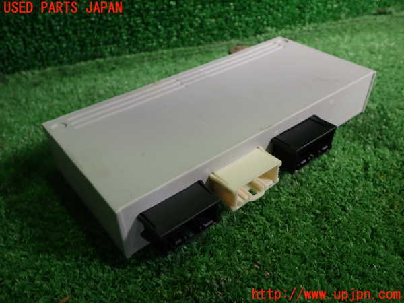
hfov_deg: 60.0
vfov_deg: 46.8
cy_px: 152
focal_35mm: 30
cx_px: 202
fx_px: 350
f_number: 2.3
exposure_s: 1/60
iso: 160
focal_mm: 5.4
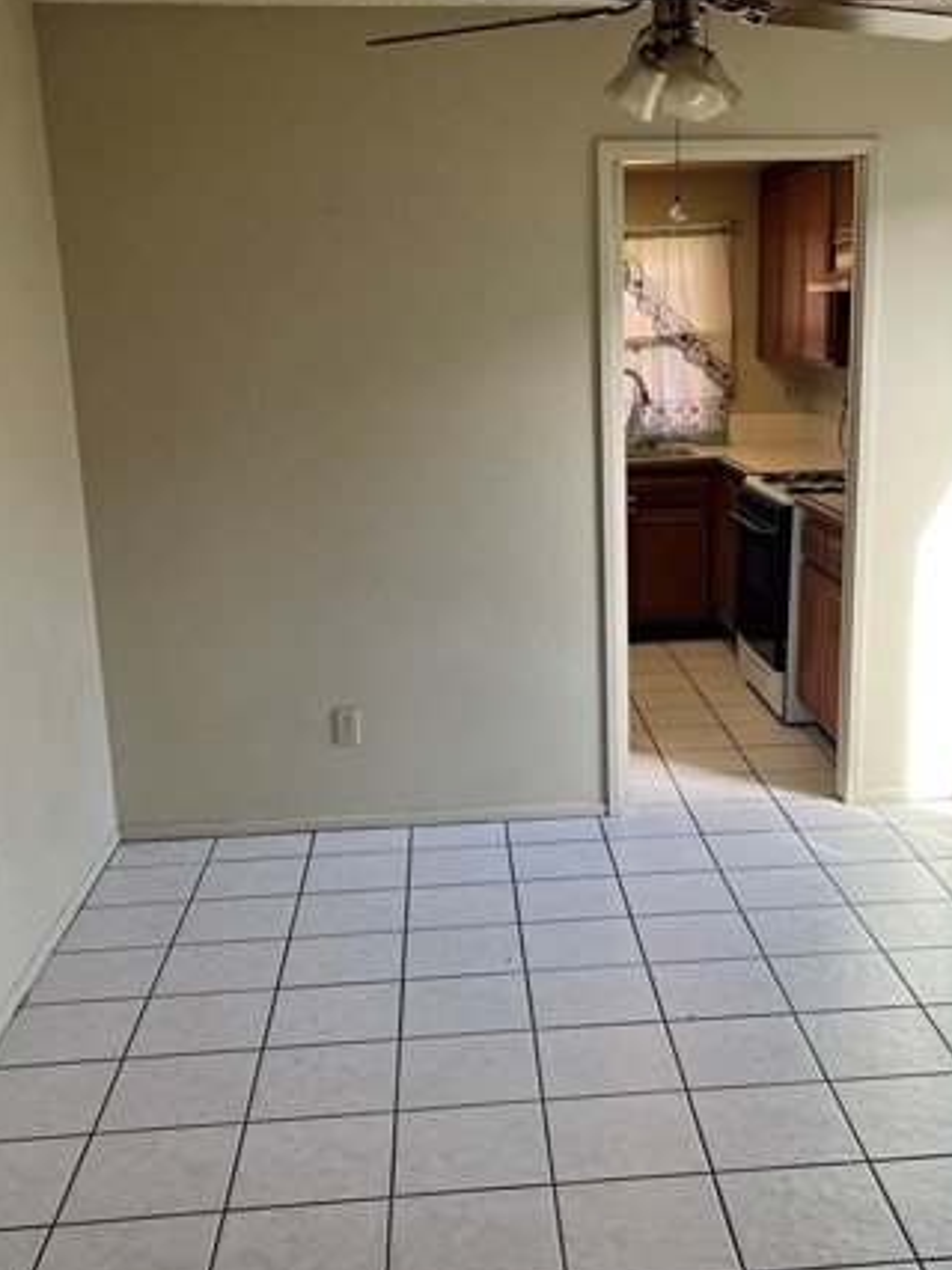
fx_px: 1431
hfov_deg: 36.6
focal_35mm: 39
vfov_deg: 47.8
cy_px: 696
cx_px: 604
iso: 100
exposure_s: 1/120
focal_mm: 5.1
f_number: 1.6
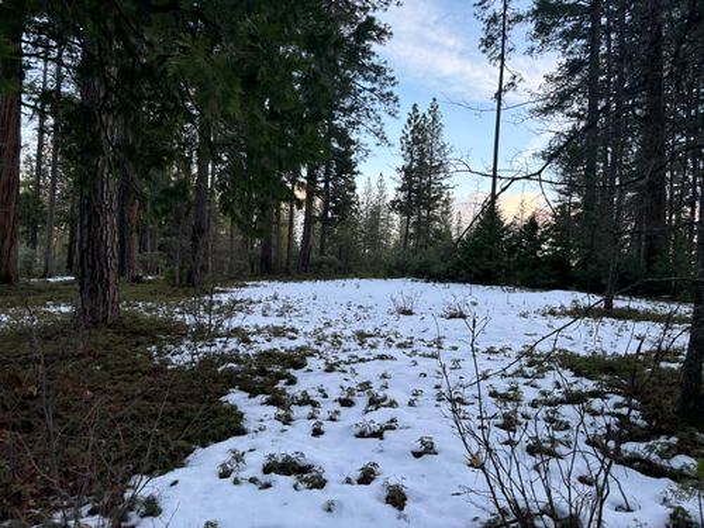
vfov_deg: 53.1
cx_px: 352
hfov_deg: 67.3
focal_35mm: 26
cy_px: 264
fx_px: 529
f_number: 1.6
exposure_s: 1/198
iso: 40
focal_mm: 5.96
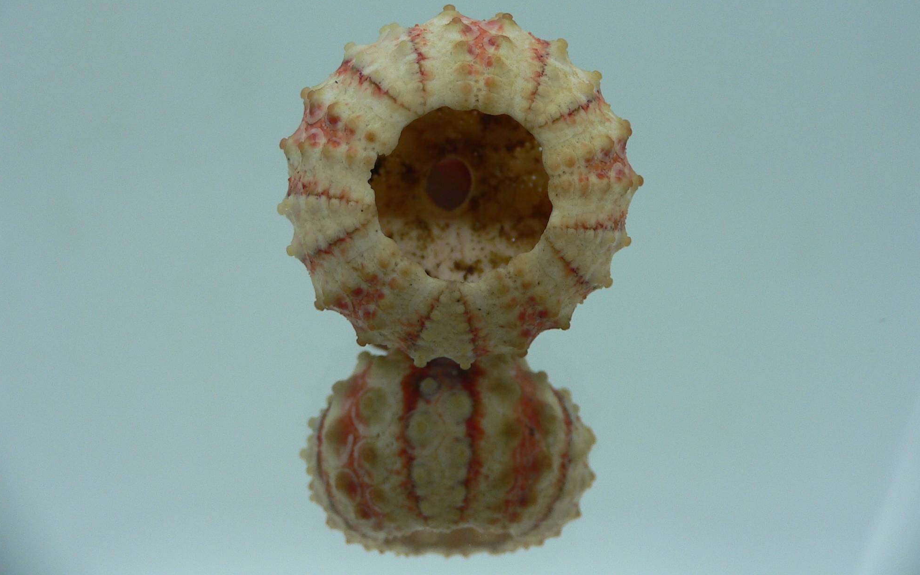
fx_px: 953
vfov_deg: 33.4
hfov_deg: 51.5
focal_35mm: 38
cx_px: 466
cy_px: 222
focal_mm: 4.6
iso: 80
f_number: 2.8
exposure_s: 1/60
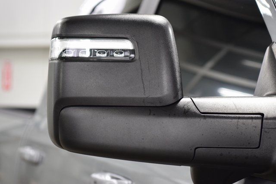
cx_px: 138
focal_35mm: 105
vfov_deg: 13.0
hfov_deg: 19.5
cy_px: 92
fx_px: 805
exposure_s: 1/125
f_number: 3.5
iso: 1600
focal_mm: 70
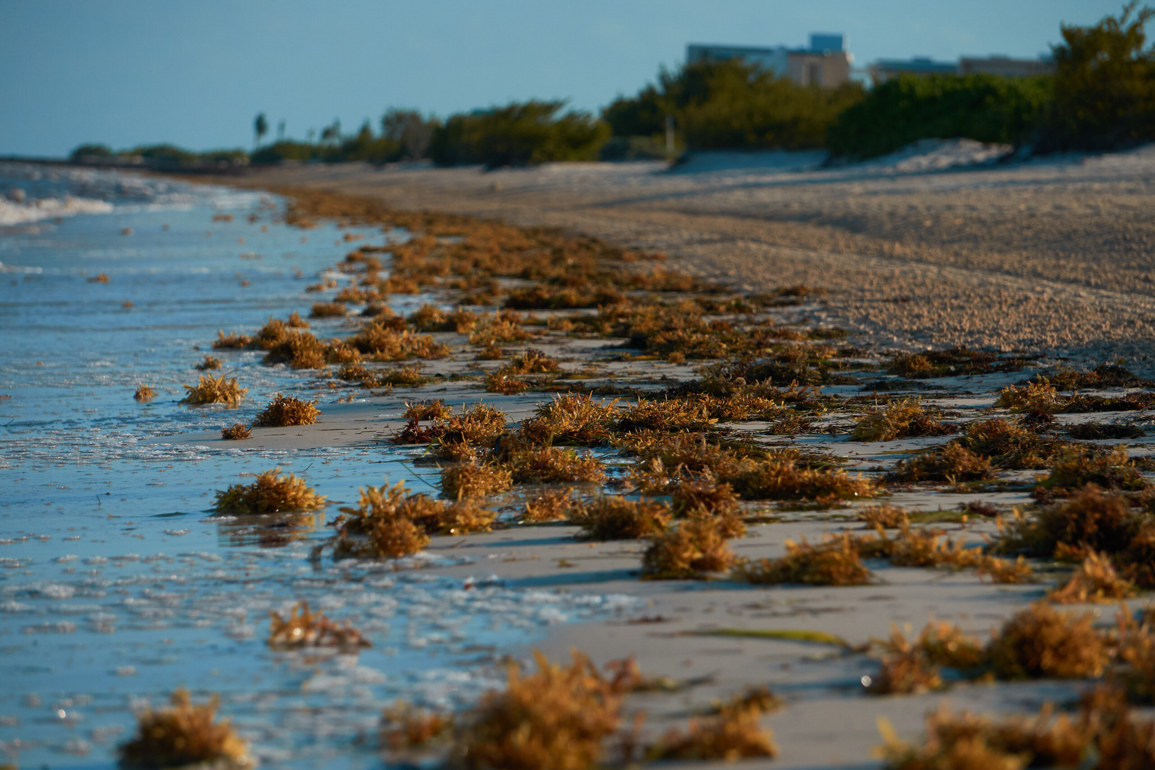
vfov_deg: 7.5
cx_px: 578
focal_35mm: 183
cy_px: 385
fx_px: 5871
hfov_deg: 11.2
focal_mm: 122
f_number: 6.3
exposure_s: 1/3200
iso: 400
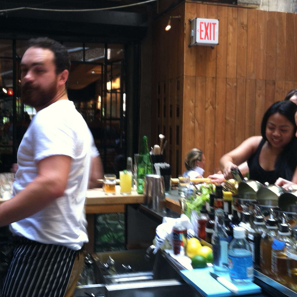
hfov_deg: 32.2
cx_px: 148
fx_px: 514
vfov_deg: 32.2
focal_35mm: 53
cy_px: 144
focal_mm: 3.85
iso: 80
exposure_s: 1/20
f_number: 2.8
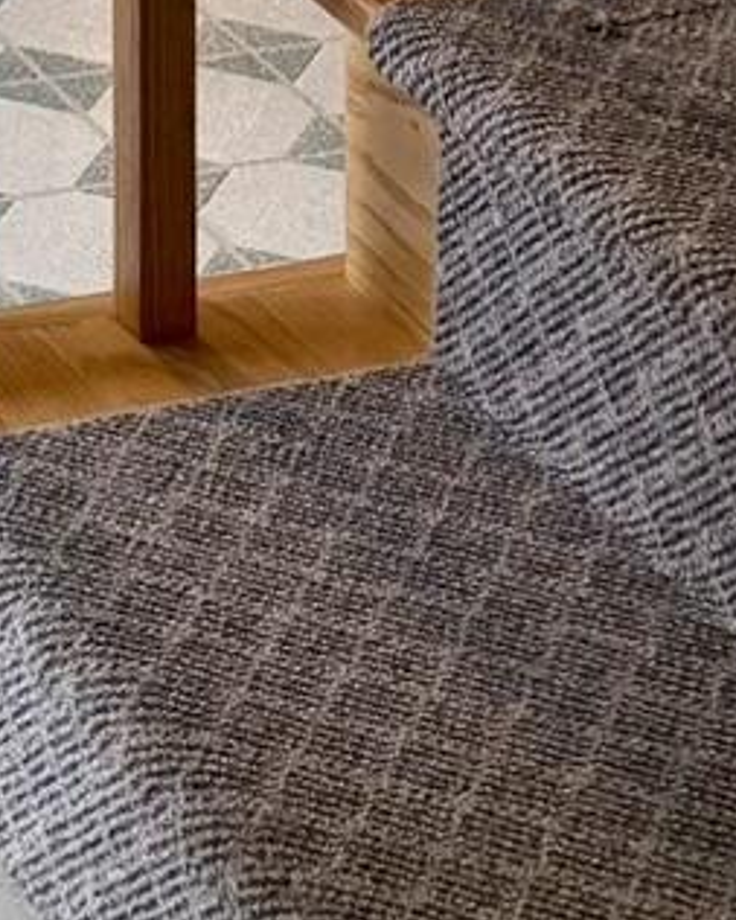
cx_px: -768
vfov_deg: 10.9
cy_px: -1240
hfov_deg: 9.5
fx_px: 4137
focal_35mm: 152
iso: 250
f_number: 1.78
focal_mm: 6.76
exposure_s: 1/120
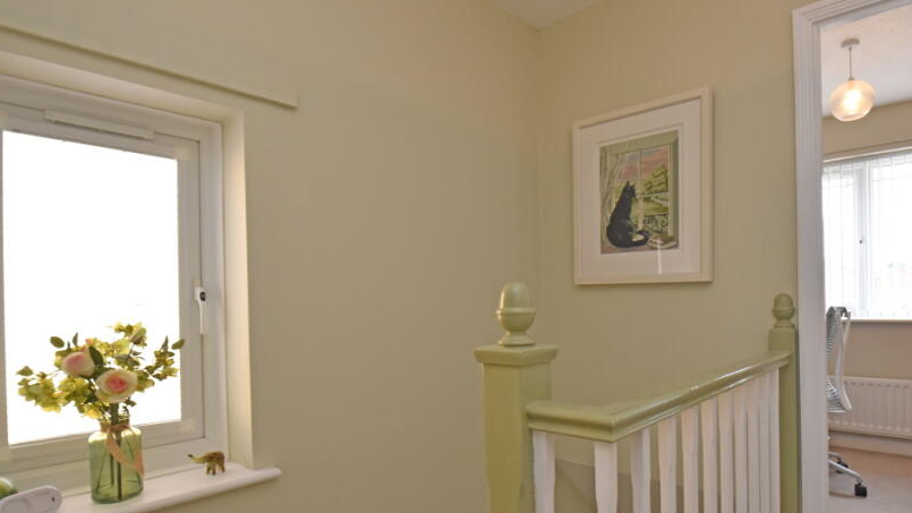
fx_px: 484
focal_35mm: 20
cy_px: 295
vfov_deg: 55.7
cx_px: 536
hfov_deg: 85.8
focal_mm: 10
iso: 800
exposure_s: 1/200
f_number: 5
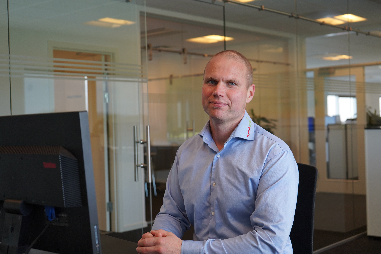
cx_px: 190
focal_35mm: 50
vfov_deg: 27.0
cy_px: 127
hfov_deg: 39.6
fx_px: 529
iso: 500
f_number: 4.5
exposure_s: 1/160
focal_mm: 50
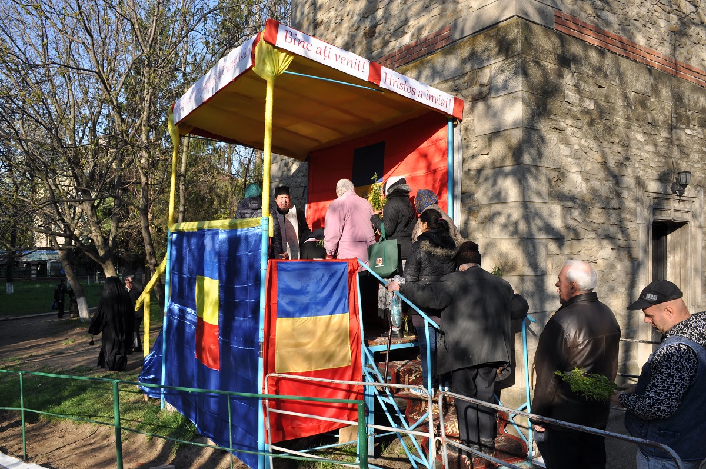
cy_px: 234
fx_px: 529
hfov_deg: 67.4
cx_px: 353
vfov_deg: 47.8
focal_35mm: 27
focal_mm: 18
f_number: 8
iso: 200
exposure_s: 1/250
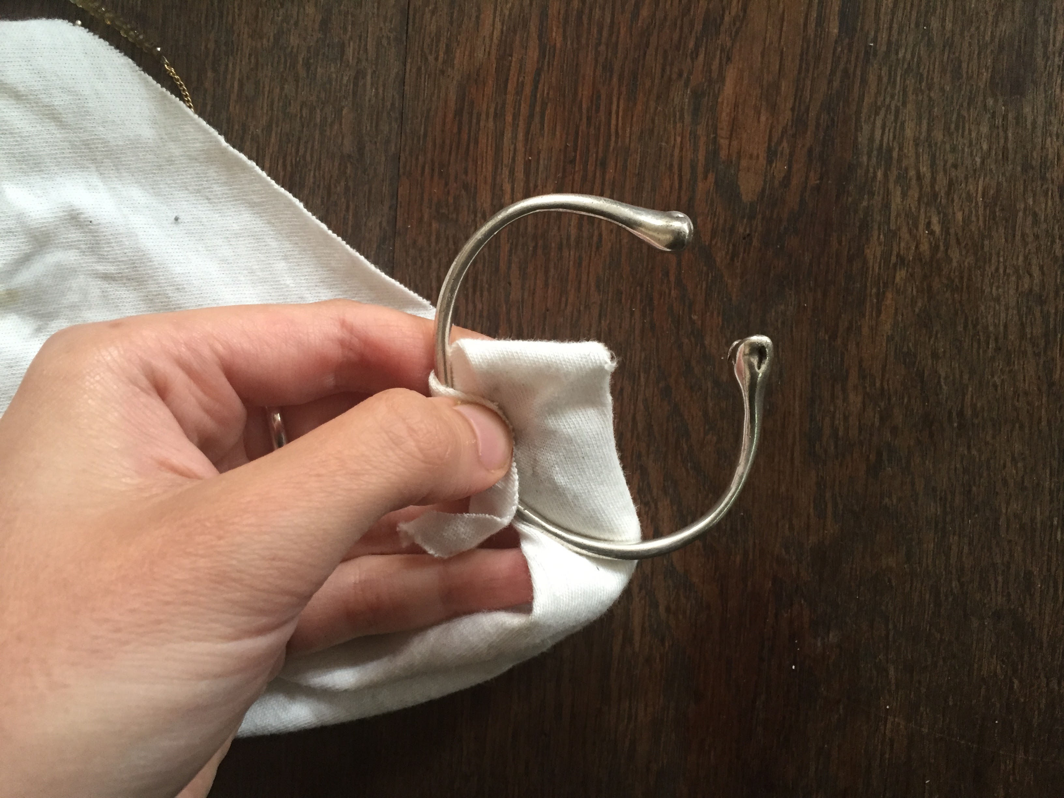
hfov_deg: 61.7
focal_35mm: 29
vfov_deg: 48.2
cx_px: 532
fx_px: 891
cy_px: 399
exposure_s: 1/33
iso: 200
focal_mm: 4.15
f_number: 2.2
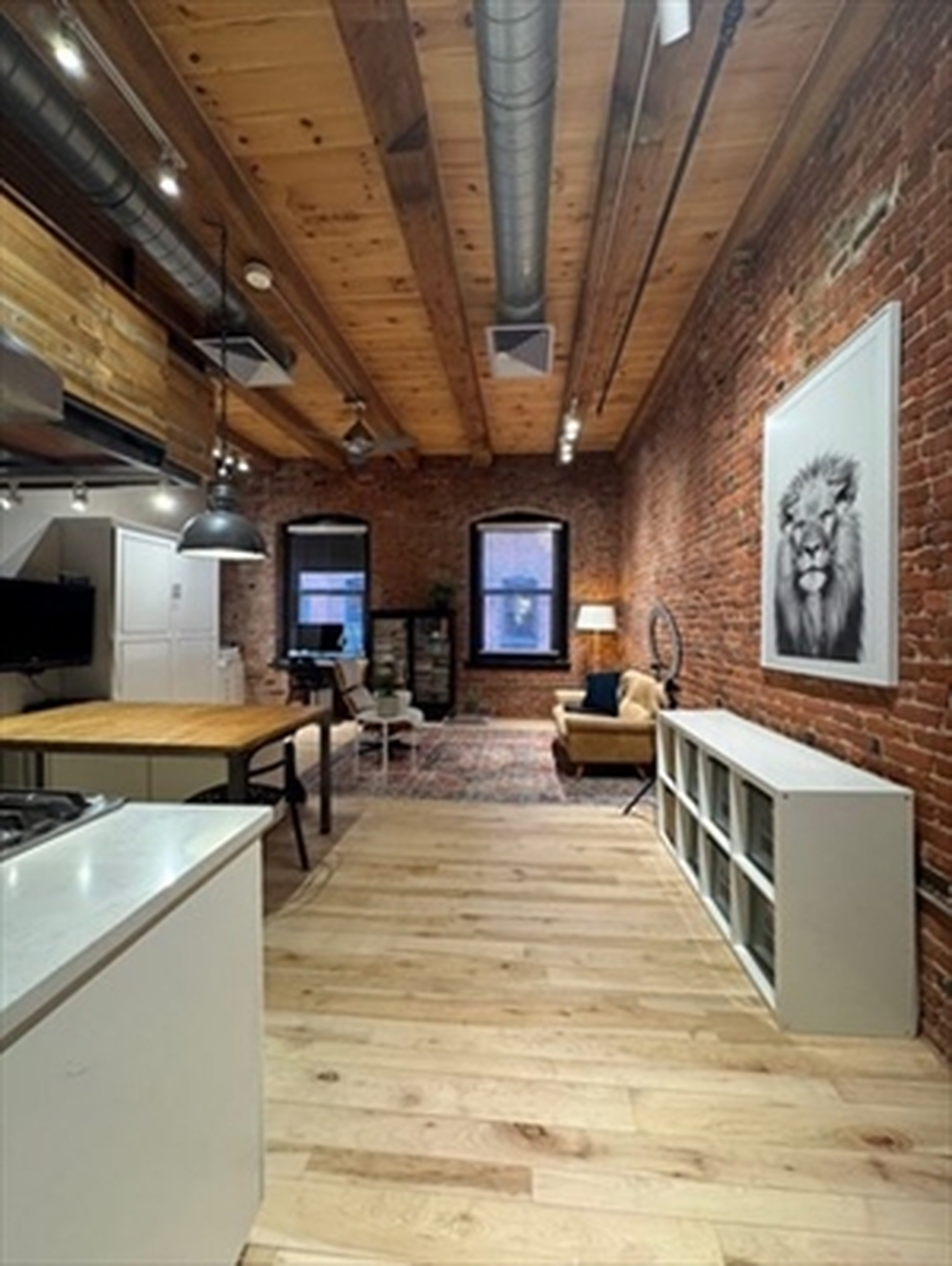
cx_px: 476
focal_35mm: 14
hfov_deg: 85.8
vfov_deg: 102.0
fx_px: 513
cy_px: 633
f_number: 2.2
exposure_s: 1/60
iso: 200
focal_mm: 2.22
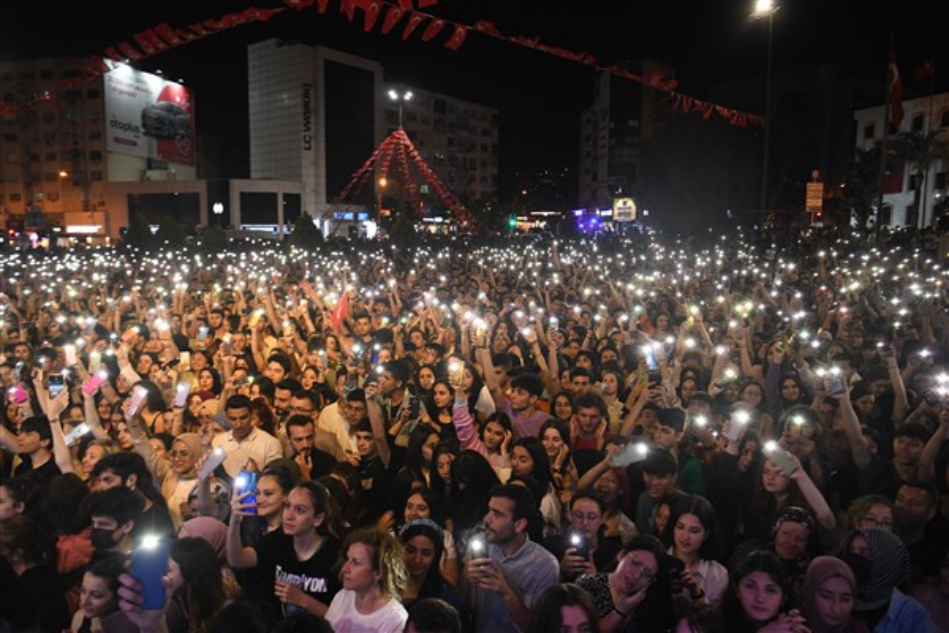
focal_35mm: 24
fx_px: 633
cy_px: 316
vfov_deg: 53.1
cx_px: 474
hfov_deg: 73.7
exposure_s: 1/160
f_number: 3.5
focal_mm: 24
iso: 3200
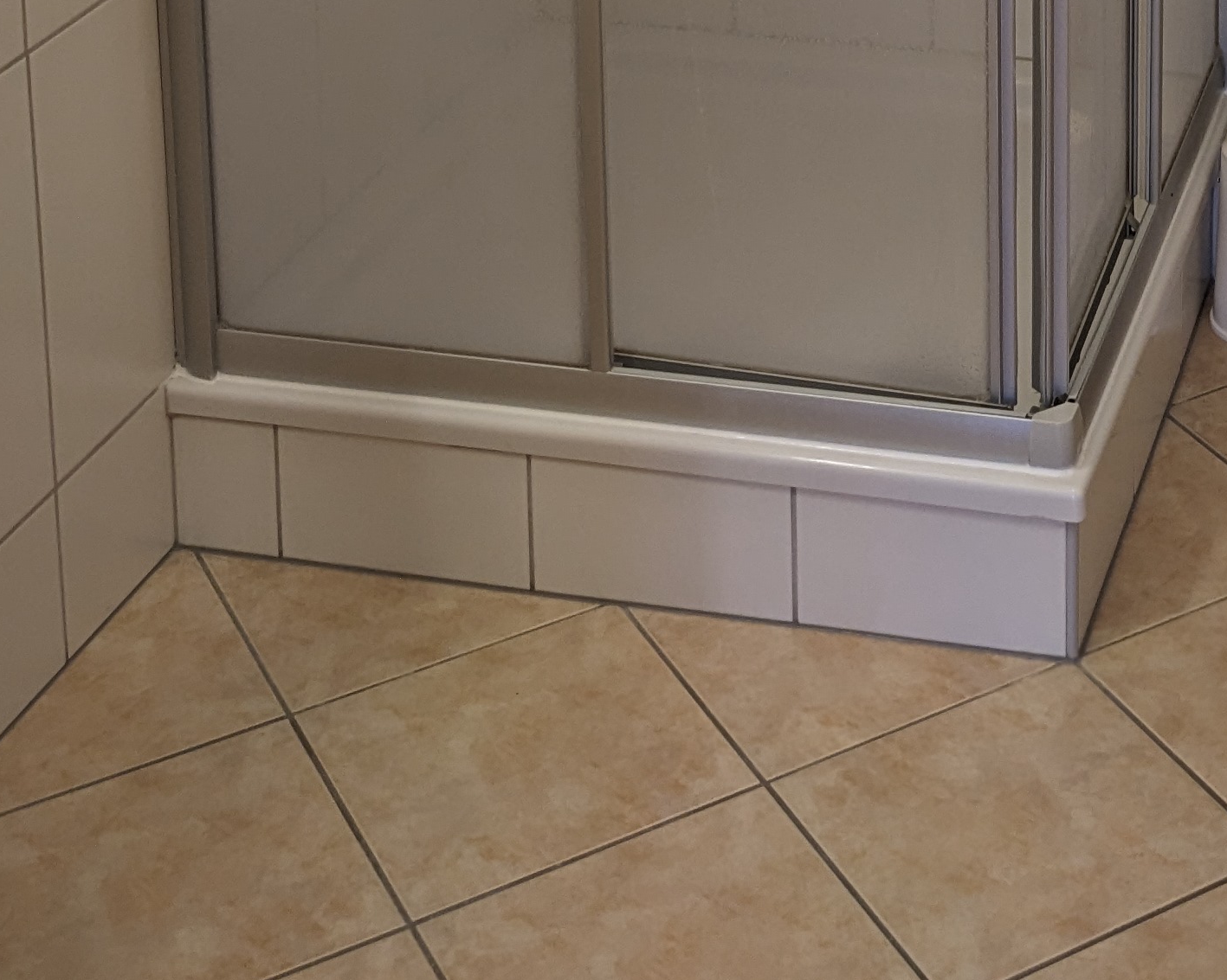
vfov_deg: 17.6
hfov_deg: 24.7
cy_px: -629
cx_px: 1104
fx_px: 2723
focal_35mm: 75
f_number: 1.73
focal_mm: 4.38
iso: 66
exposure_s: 1/25
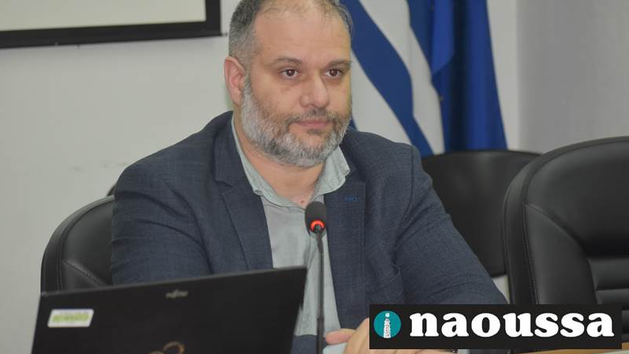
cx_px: 314
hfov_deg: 15.1
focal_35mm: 142
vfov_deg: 8.5
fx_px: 2368
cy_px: 147
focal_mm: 90
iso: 1600
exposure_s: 1/125
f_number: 4.8
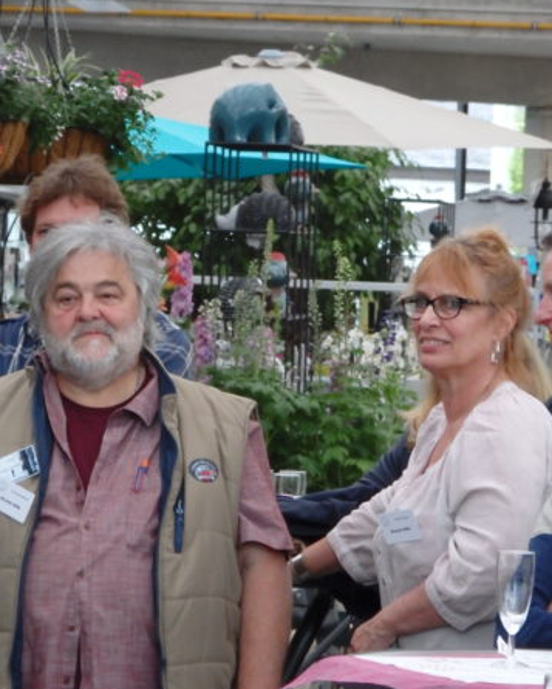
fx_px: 4818
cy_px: 328
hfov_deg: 6.6
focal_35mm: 236
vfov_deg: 8.2
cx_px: 276
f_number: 6.1
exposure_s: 1/25
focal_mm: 40.2
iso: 1250
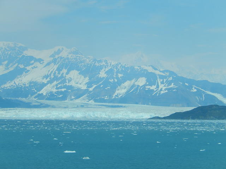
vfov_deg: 11.1
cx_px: 113
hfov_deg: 14.7
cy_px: 84
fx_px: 875
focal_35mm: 134
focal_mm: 24.1
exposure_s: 1/320
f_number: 5.6
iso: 125
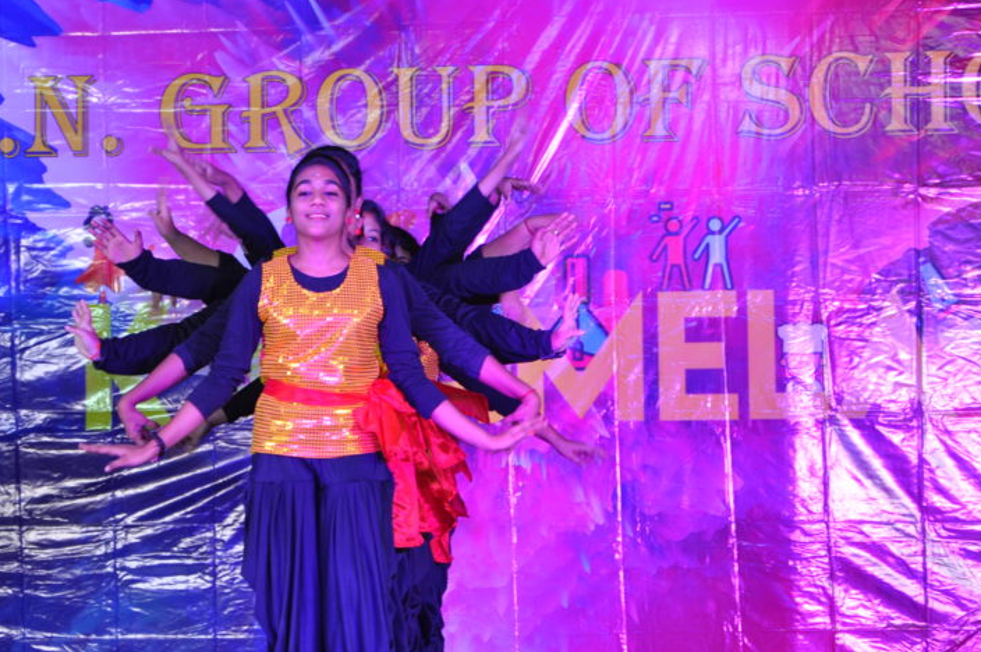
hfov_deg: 14.3
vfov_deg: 9.5
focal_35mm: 144
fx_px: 3920
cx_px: 376
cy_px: 348
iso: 400
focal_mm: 66
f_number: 5.6
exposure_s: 1/60
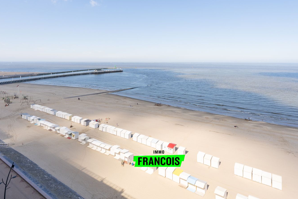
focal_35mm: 21
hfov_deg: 81.1
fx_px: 174
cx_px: 160
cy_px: 57
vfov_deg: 57.4
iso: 200
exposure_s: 1/160
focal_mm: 14
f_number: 11
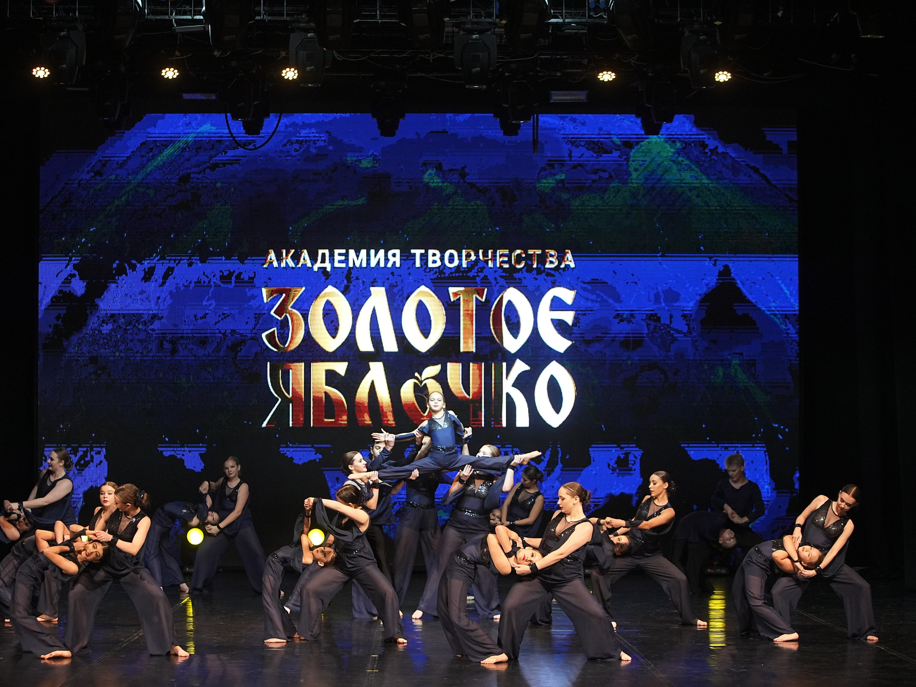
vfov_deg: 17.4
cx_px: 406
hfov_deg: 23.0
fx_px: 2249
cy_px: 345
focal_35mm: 85
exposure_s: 1/400
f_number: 4
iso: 4000
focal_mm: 78
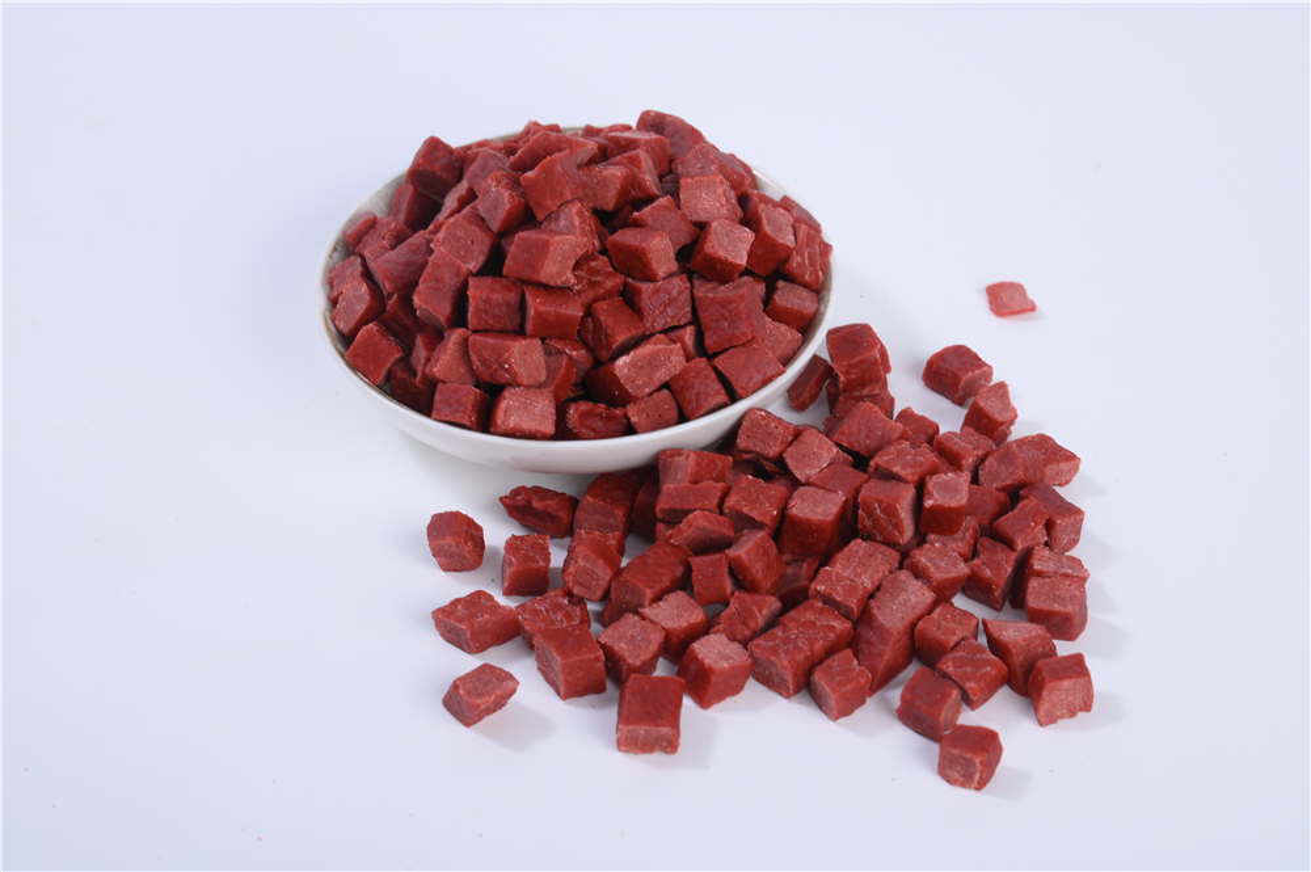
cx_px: 656
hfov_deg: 17.1
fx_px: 4366
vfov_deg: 11.4
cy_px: 436
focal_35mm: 120
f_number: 11
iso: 160
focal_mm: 120
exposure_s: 1/125
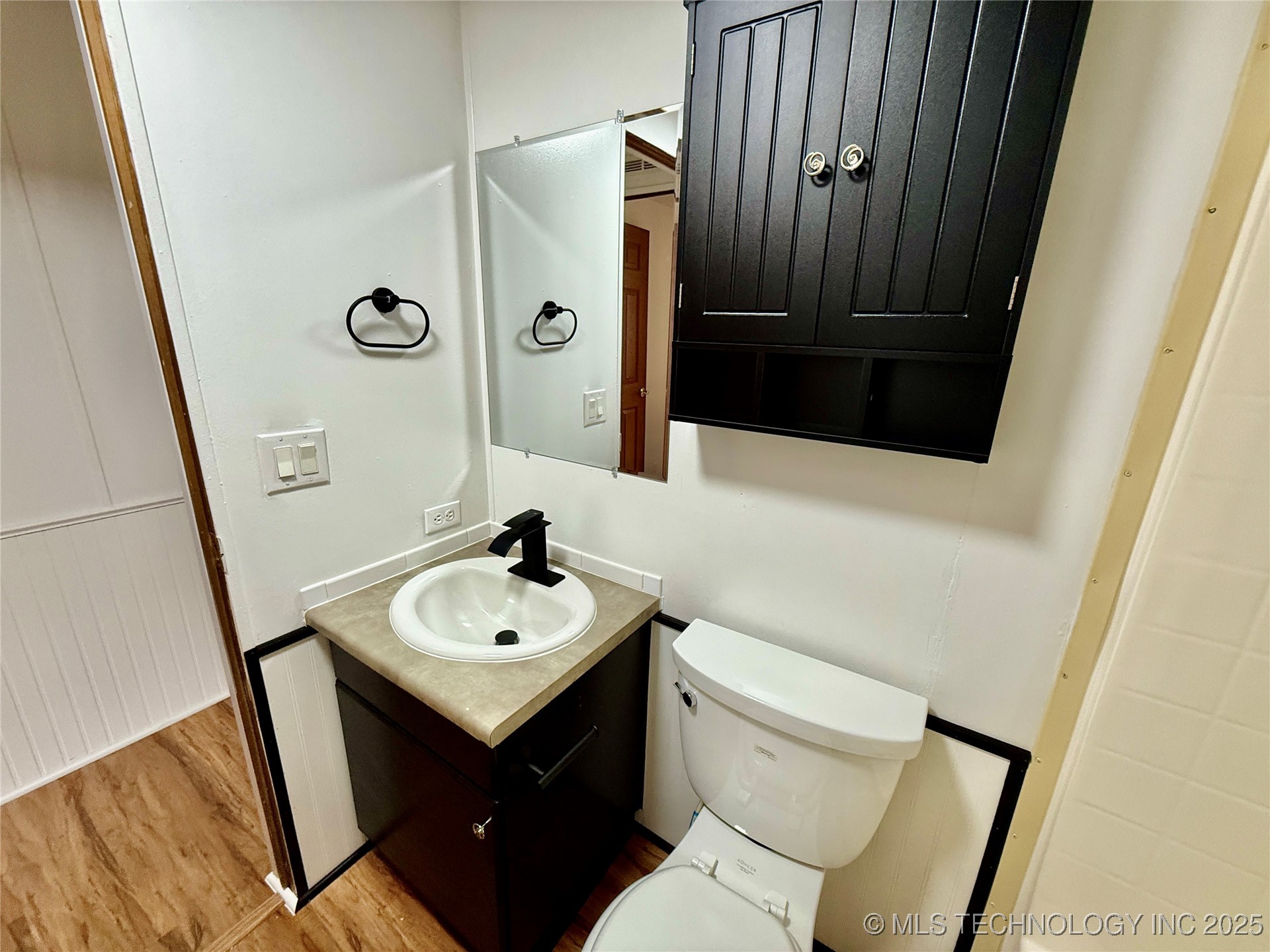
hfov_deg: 102.1
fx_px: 514
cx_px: 635
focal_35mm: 14
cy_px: 476
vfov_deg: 85.7
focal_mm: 2.22
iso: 200
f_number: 2.2
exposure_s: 1/120
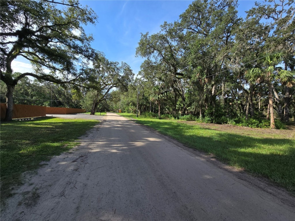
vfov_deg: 89.9
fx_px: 111
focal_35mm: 13
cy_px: 110
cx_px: 148
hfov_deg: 106.2
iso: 50
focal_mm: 2.2
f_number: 2.2
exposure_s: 1/1238
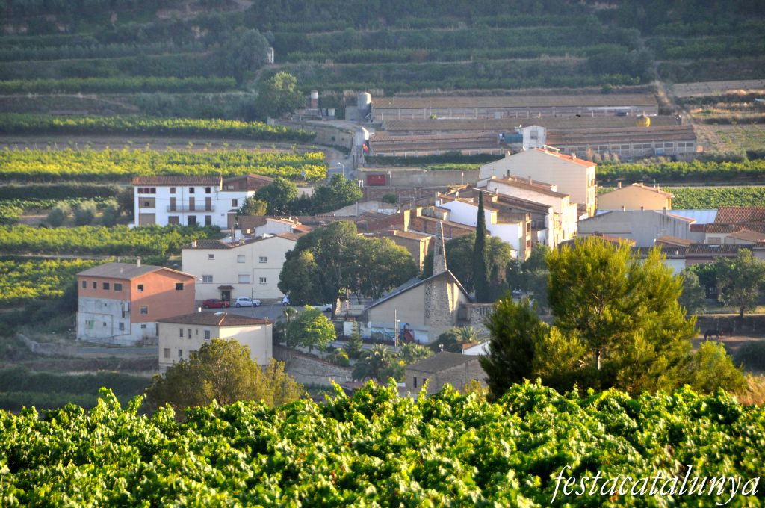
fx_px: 6367
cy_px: 254
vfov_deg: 4.6
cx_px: 382
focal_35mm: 300
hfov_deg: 6.9
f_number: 5.6
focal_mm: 200
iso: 500
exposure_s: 1/500
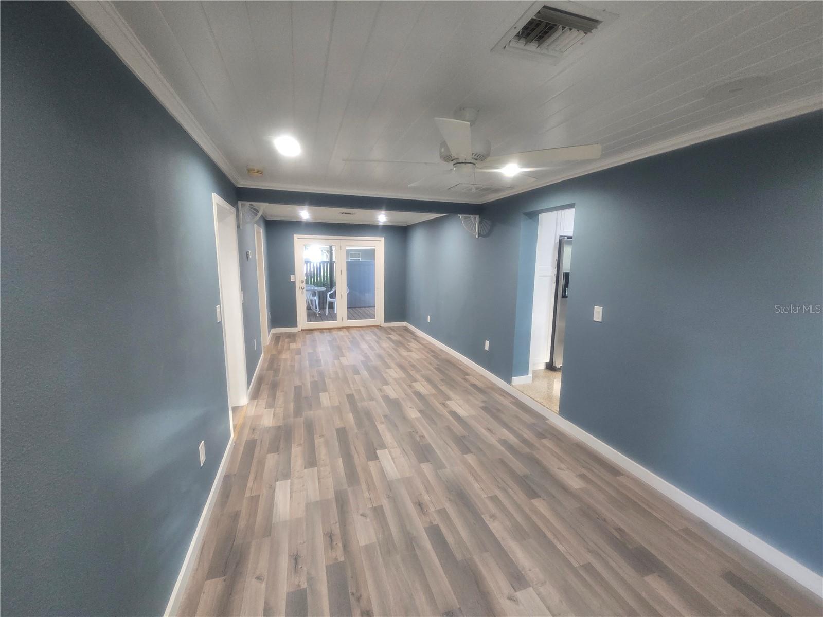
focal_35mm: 13
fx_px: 309
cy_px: 308
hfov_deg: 106.2
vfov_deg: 89.9
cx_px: 412
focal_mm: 2.2
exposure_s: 1/60
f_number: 2.2
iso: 320
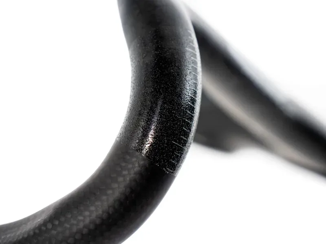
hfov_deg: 18.2
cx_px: 163
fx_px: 1017
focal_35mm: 108
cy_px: 122
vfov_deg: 13.7
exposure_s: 1/200
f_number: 4
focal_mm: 54
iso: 800
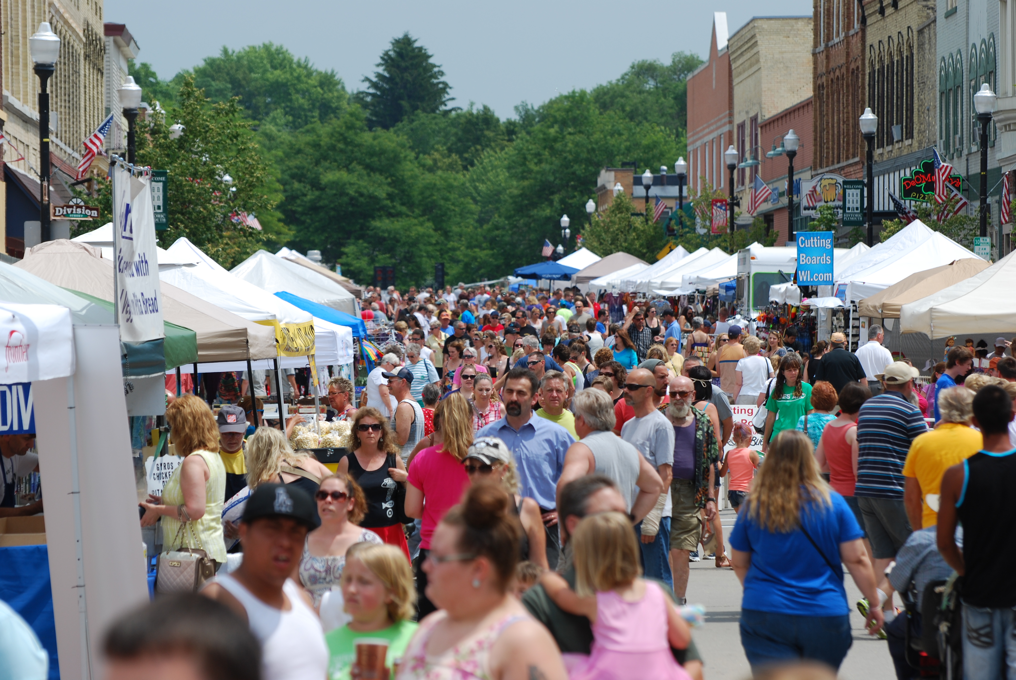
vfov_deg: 7.3
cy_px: 340
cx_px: 508
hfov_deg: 11.0
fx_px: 5298
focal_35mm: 188
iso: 100
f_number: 6.3
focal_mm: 125
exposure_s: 1/640
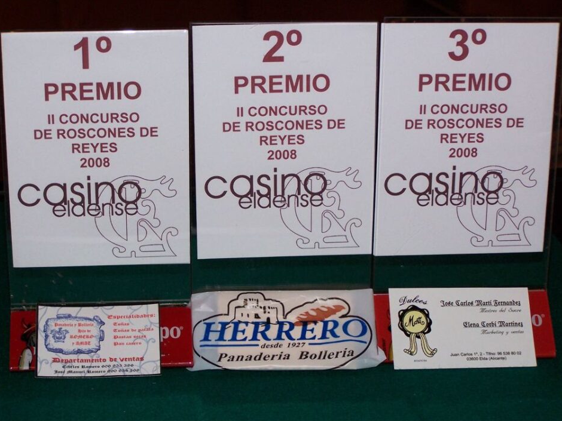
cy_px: 214
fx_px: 1559
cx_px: 279
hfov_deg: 20.4
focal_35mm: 96
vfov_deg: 15.4
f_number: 3.2
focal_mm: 15.6
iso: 140
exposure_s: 1/80
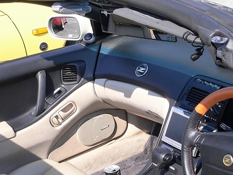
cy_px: 134
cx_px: 164
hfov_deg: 28.3
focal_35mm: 68
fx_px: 458
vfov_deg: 21.4
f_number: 5.6
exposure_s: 1/160
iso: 80
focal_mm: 5.8
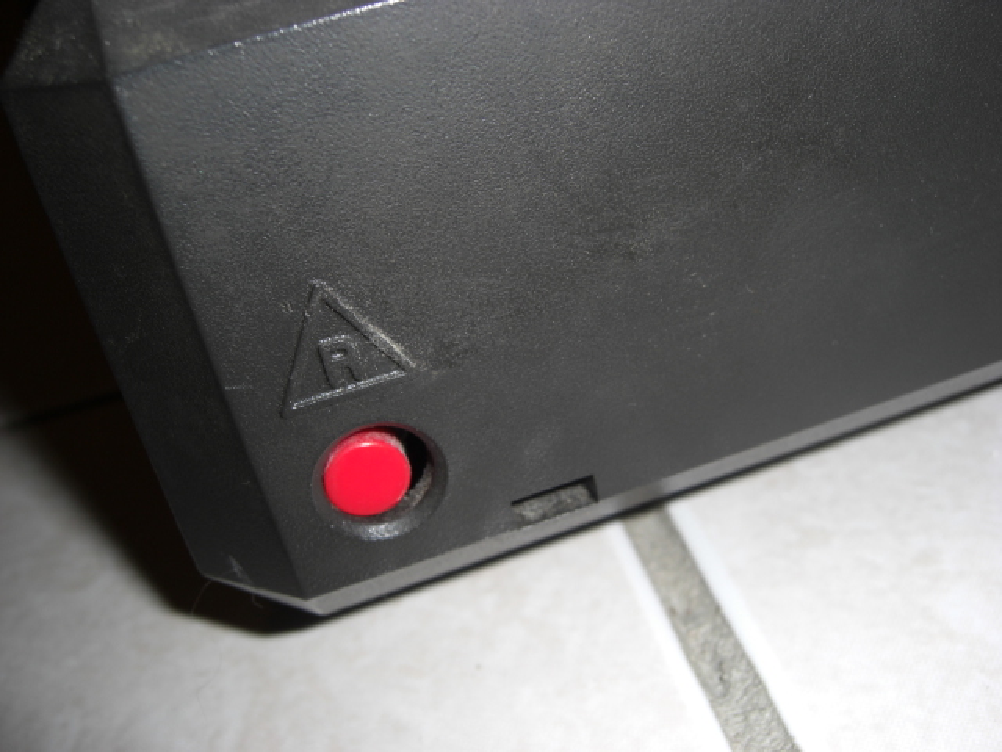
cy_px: 376
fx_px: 1100
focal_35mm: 38
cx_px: 501
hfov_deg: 49.0
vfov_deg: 37.7
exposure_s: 1/60
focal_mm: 7.9
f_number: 4
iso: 80
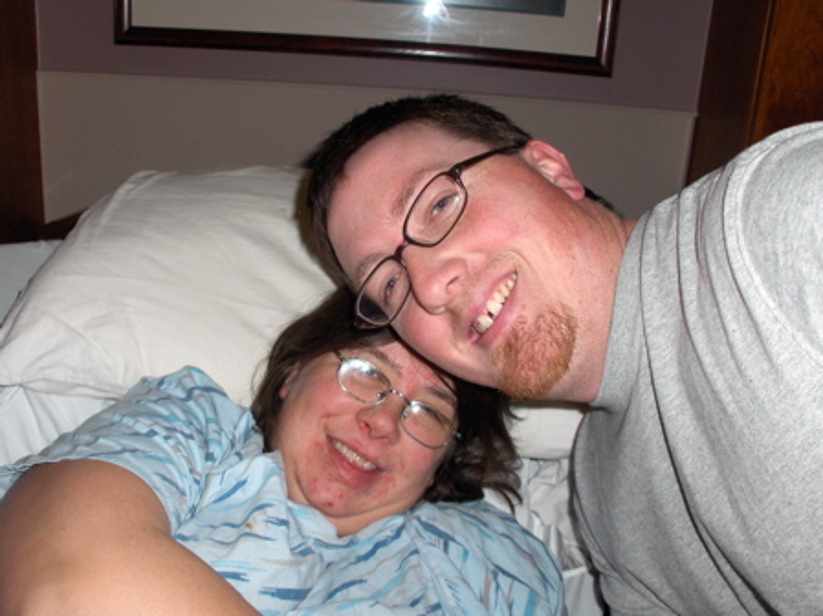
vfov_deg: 49.7
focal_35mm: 28
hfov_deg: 63.5
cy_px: 308
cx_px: 412
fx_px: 665
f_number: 2.8
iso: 50
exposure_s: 1/60
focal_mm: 5.8
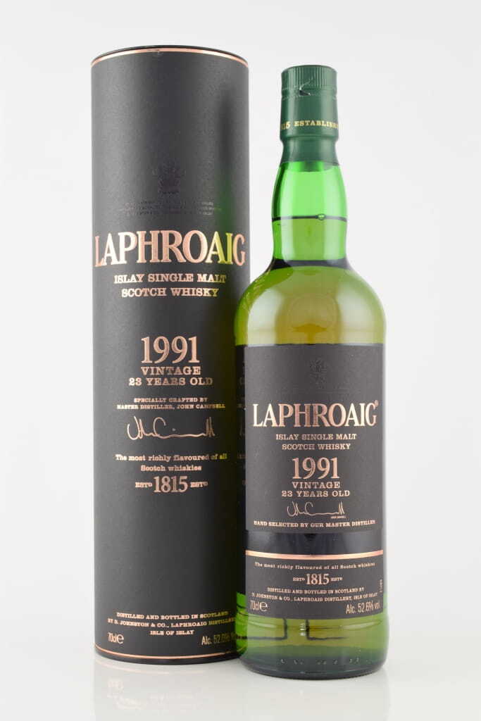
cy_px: 360
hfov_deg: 22.6
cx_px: 240
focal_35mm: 60
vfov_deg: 33.4
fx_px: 1202
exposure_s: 1/15
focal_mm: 40
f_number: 8
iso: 100
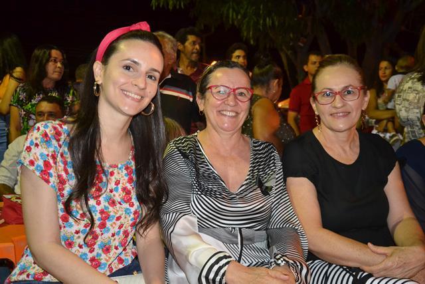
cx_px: 212
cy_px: 142
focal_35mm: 38
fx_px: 443
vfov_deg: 35.5
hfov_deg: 51.3
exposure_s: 1/60
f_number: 4
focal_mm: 25
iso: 3200
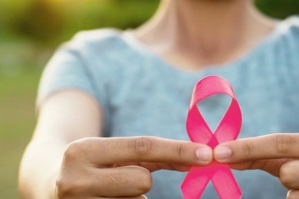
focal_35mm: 142
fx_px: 1180
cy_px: 186
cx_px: 219
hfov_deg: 14.4
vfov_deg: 9.6
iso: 200
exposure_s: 1/160
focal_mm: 50
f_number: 3.5
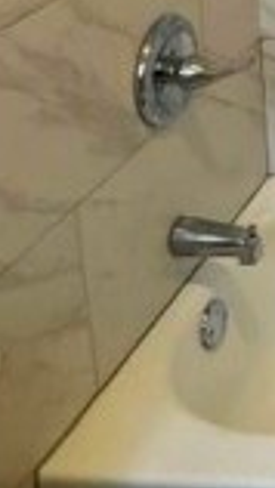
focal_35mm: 74
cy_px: -124
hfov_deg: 12.7
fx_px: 958
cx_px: 661
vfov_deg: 25.2
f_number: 2.2
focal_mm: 2.22
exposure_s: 1/120
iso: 250
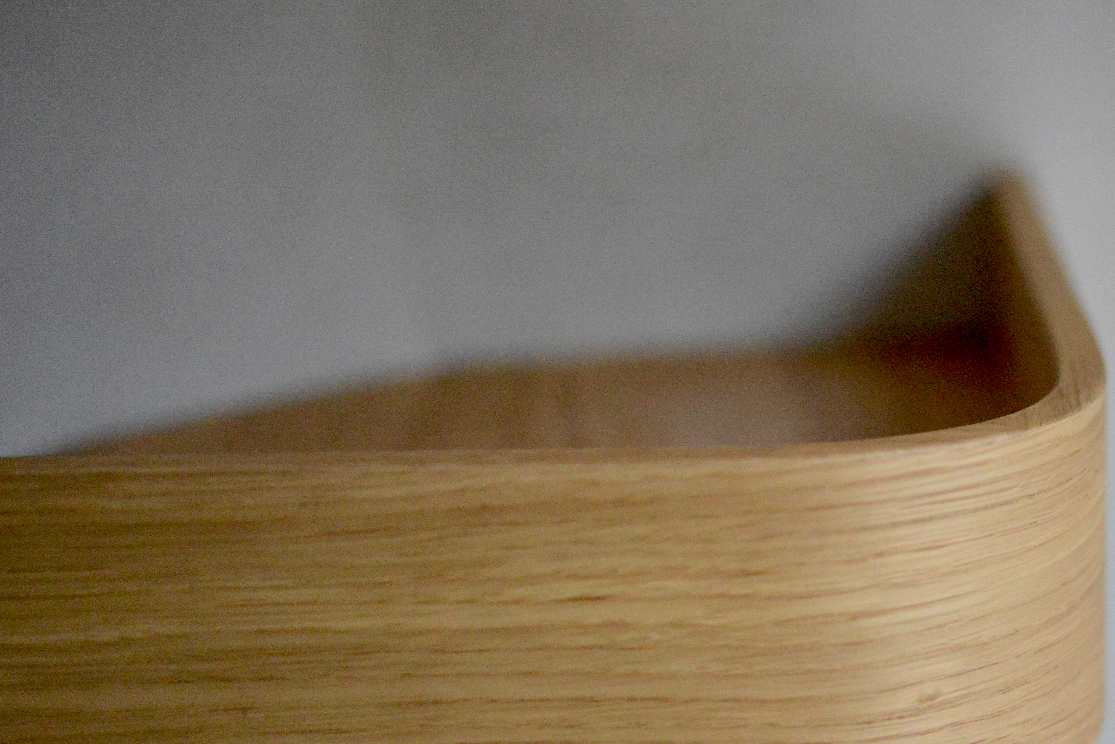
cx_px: 880
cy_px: 534
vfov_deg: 14.1
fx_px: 3005
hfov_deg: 20.8
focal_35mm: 97
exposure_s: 1/2000
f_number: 3.2
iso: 8063
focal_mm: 60
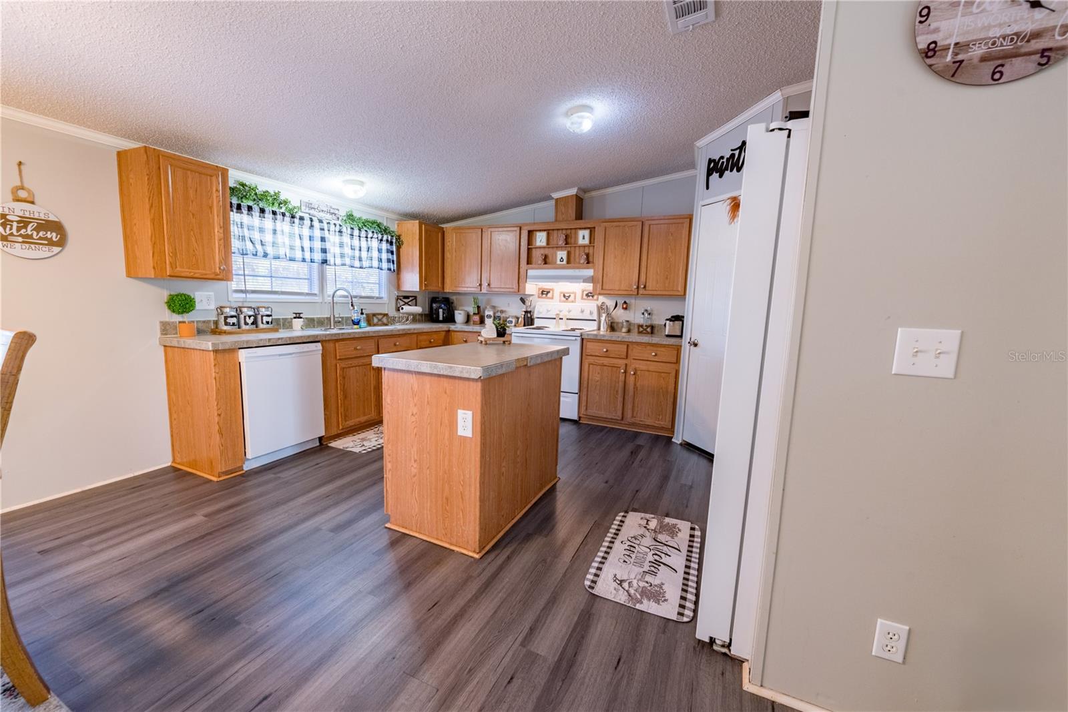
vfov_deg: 81.2
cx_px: 534
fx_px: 415
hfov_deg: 104.2
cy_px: 356
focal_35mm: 14
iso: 320
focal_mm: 14
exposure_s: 1/60
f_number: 8
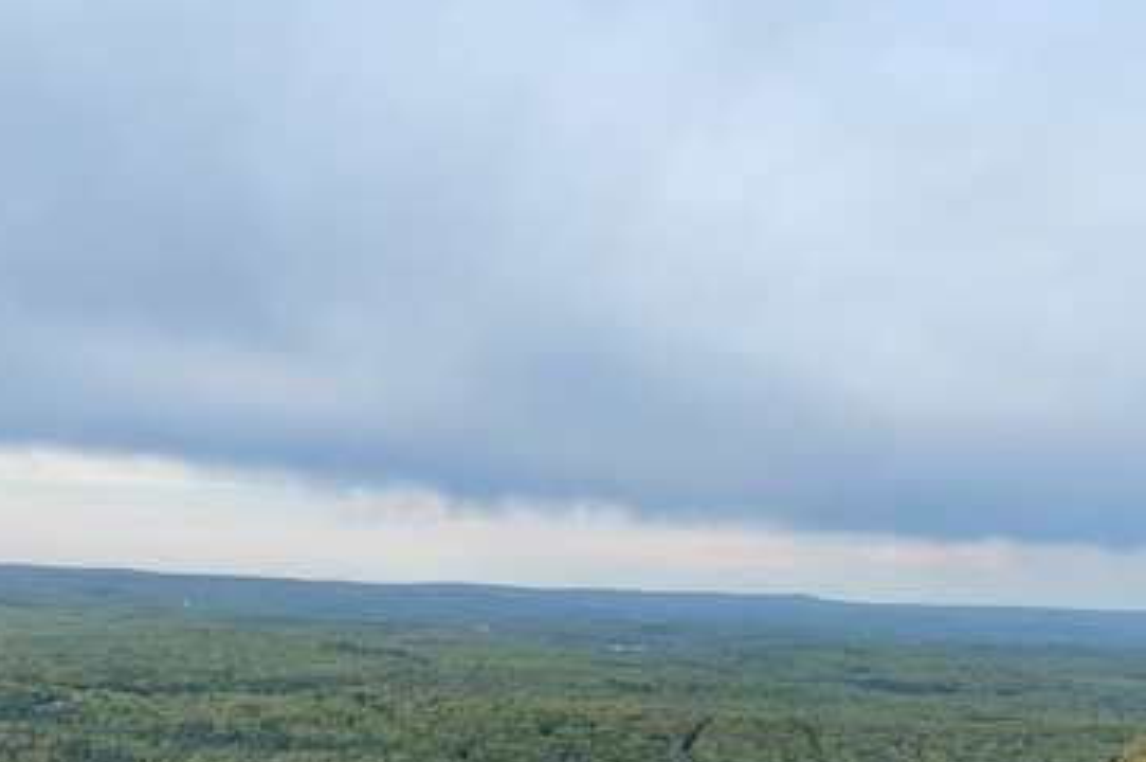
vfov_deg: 27.4
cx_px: 387
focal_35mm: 48
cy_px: 632
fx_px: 1527
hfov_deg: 40.7
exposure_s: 1/835
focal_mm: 4.25
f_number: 1.8
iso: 25
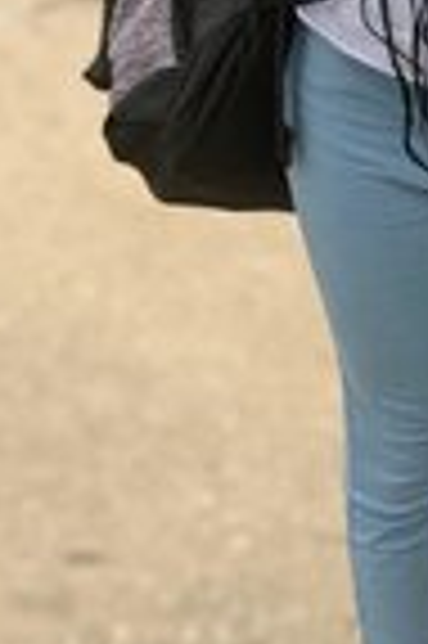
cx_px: 617
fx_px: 1627
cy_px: 54
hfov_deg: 14.1
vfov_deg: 21.8
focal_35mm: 91
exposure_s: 1/122
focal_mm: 4.25
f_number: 1.8
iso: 40
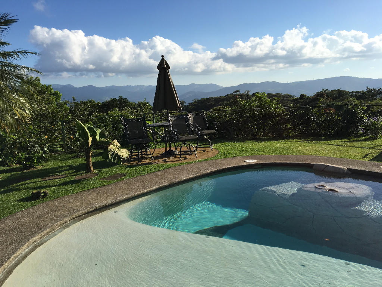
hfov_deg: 61.7
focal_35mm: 29
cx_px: 191
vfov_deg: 48.2
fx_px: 320
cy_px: 144
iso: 25
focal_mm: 4.15
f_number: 2.2
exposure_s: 1/2137
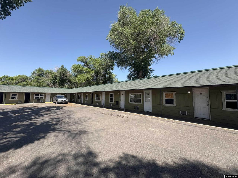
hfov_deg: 102.1
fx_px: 96
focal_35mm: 14
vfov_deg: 85.7
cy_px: 89
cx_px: 119
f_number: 2.2
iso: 40
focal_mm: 2.22
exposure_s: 1/910
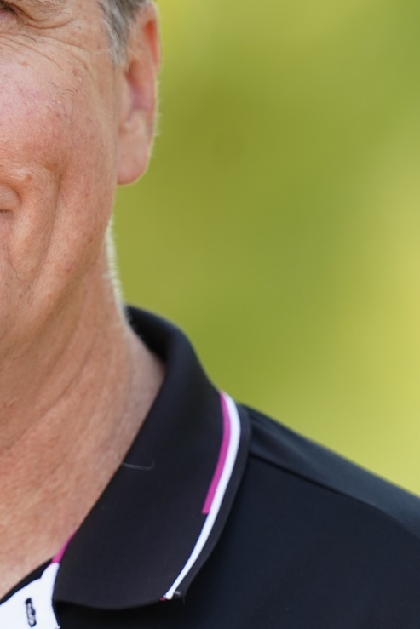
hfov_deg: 1.4
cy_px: 346
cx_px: -39
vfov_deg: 2.1
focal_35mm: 974
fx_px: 17036
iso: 320
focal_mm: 400
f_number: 4
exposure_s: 1/400
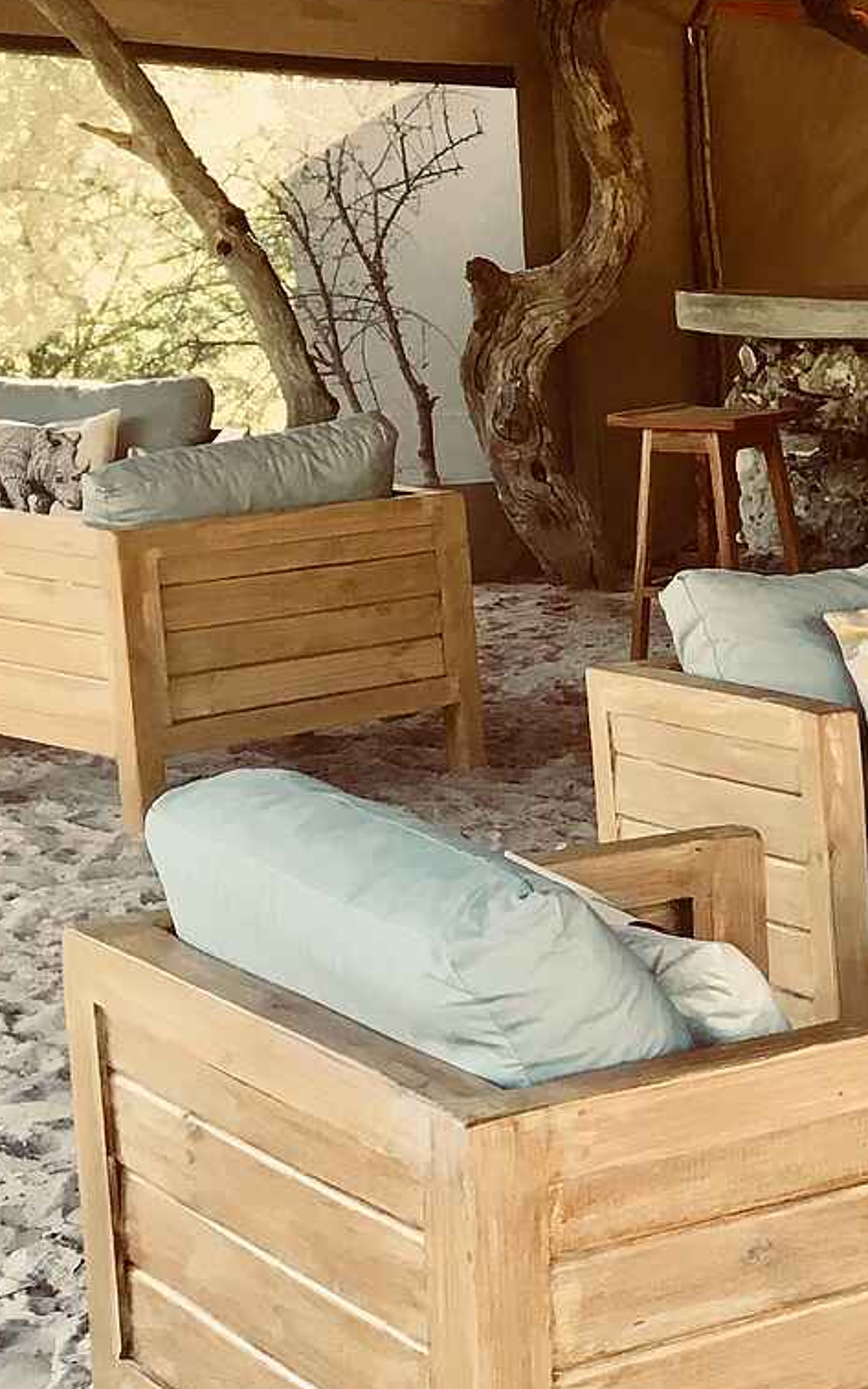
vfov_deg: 26.5
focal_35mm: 78
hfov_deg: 14.7
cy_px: 765
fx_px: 2953
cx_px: 1562
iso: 25
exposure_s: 1/33
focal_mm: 4.15
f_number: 2.2
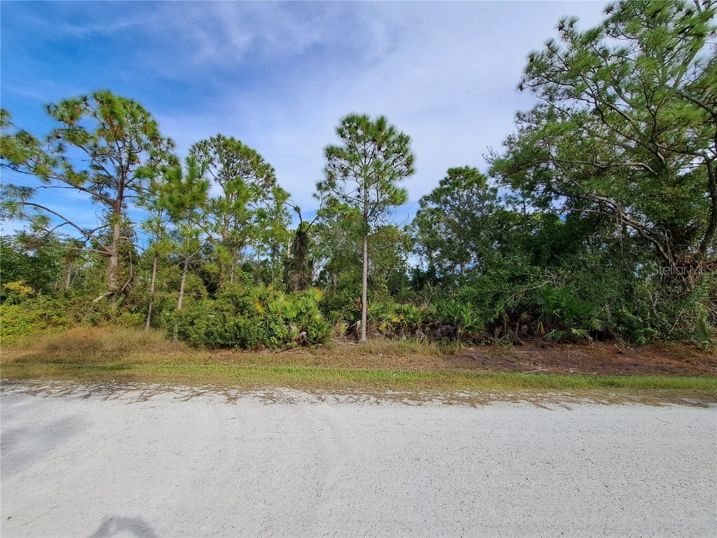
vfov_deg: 89.9
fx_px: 269
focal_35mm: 13
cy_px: 269
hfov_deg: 106.2
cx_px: 358
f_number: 2.2
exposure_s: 1/909
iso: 50
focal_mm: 1.74
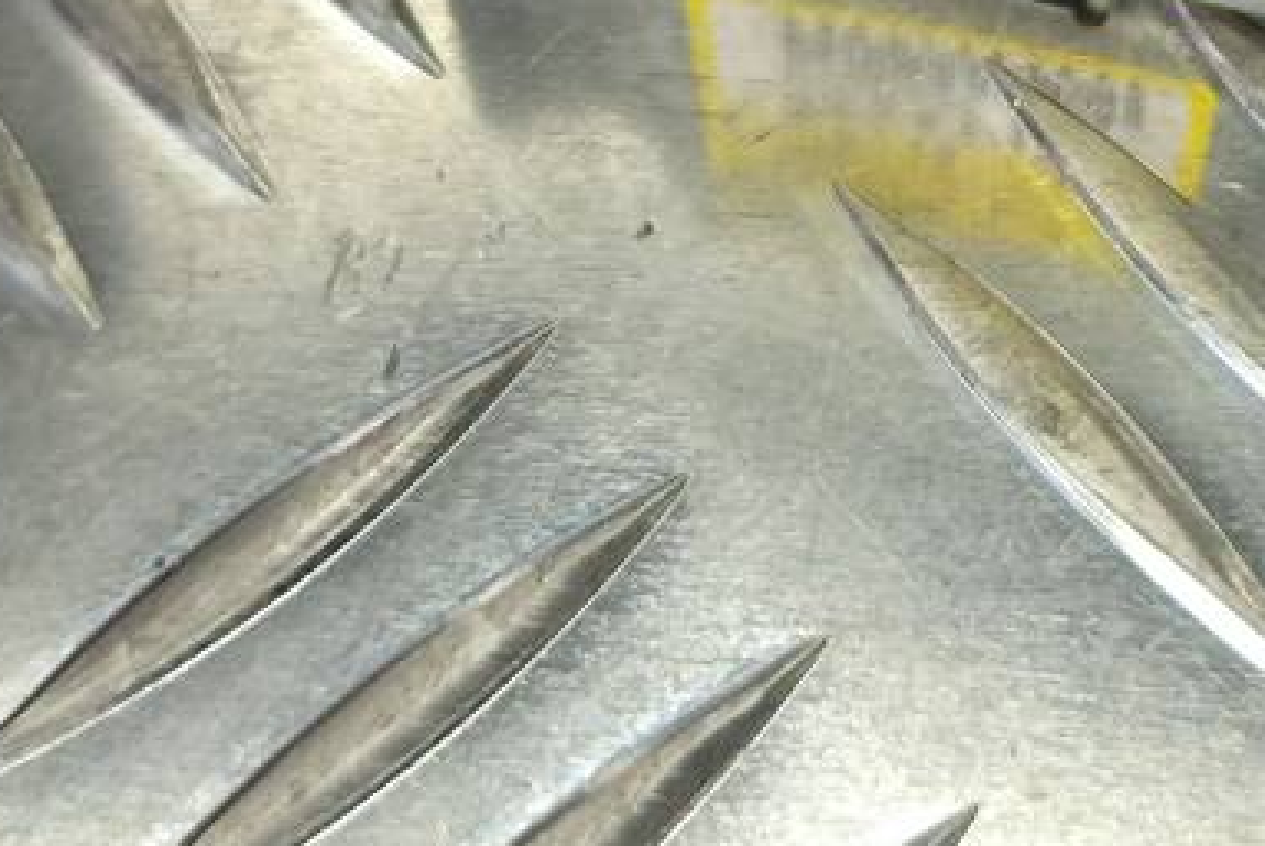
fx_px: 2637
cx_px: 955
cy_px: -397
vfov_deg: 16.7
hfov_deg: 26.6
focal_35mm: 75
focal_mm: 4.11
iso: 101
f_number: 1.6
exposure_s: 1/100
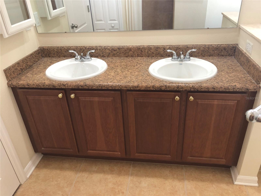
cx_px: 130
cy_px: 98
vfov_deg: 49.7
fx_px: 211
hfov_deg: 63.4
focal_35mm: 28
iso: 32
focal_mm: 4
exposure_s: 1/24
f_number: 1.8
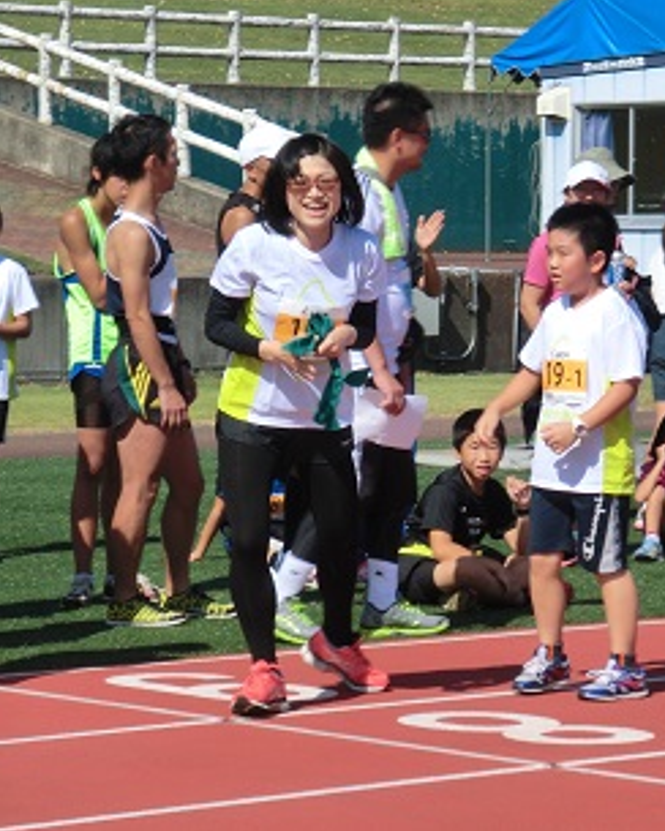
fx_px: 4355
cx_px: 382
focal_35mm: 177
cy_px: 414
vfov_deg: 10.9
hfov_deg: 8.7
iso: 100
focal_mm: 23.8
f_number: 13.7
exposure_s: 1/100
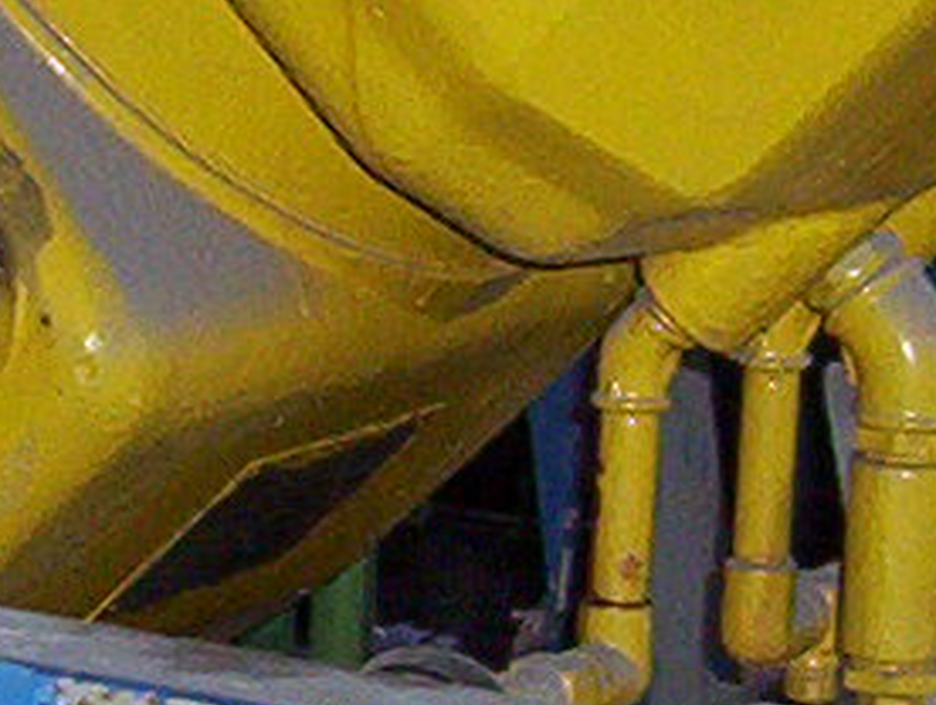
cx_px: -675
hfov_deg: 7.1
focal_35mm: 272
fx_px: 7368
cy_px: 183
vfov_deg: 5.5
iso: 140
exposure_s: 1/69.5
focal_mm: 5.97
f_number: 4.02
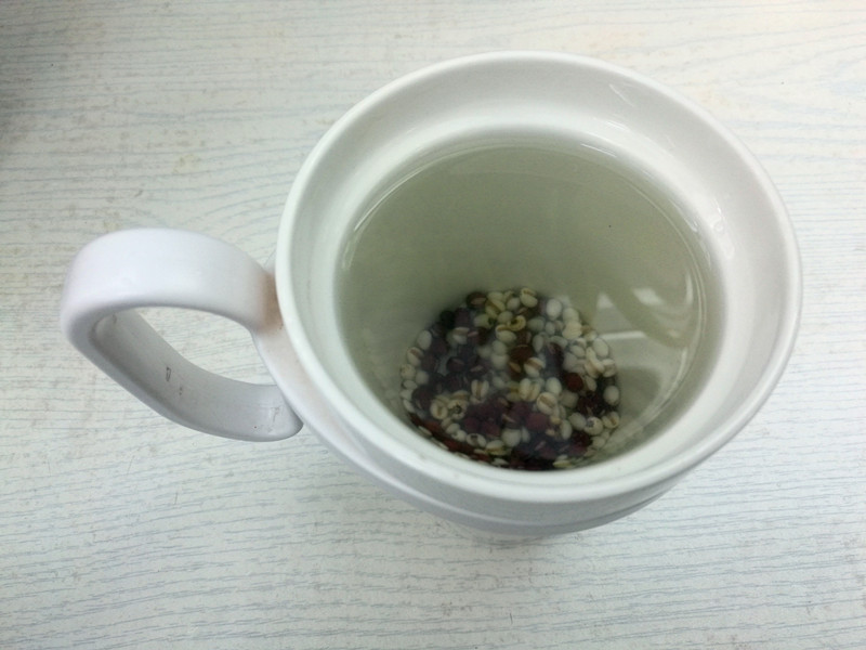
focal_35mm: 27
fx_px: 675
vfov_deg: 51.4
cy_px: 325
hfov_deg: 65.3
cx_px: 433
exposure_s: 1/33.3
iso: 200
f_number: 2
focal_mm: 4.04
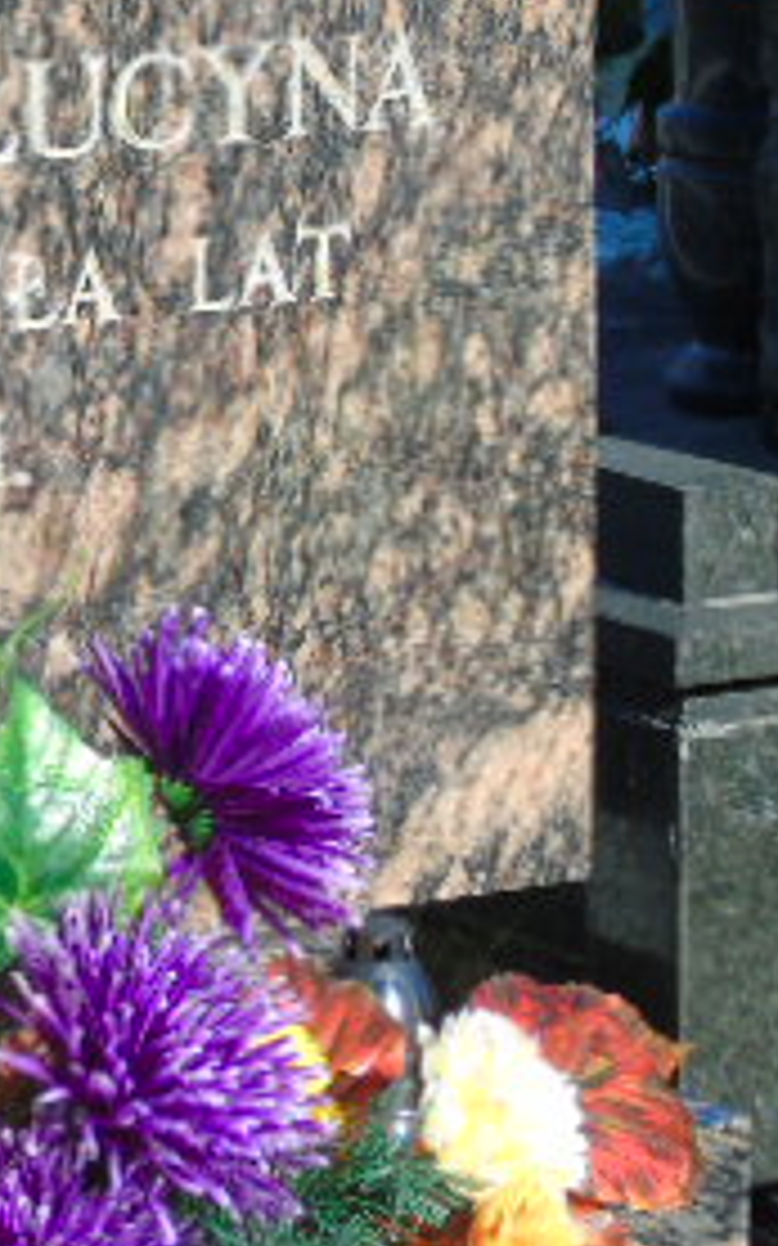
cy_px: 477
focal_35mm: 230
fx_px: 7807
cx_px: -351
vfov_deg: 9.1
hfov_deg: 5.7
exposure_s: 1/320
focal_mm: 17
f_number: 4.3
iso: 80
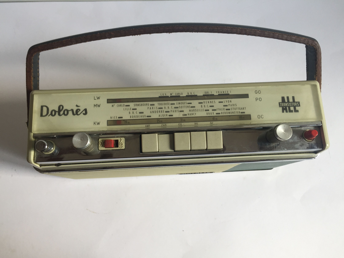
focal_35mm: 29
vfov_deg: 48.2
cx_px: 172
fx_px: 288
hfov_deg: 61.7
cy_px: 129
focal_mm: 4.15
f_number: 2.2
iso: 32
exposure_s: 1/50
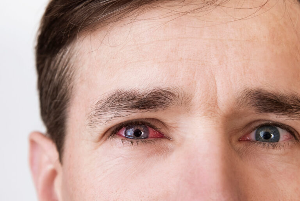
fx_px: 292
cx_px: 150
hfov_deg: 54.4
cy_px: 100
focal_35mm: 35
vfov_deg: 37.9
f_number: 4
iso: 125
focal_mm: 35
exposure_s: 1/60
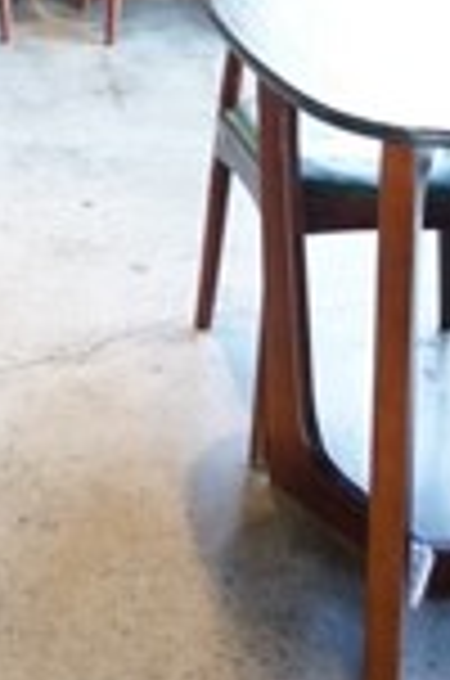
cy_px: -306
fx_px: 1281
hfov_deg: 19.0
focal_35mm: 68
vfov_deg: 24.1
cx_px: -65
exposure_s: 1/60
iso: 1000
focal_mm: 16
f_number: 4
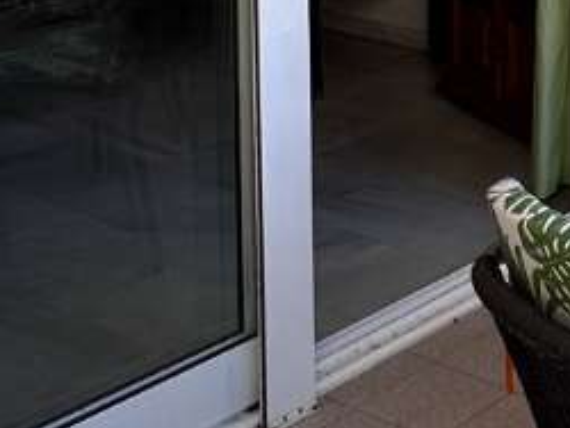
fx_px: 1385
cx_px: 759
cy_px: -186
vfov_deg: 16.3
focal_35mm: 84
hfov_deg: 21.0
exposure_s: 1/228
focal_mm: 2.22
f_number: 2.2
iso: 40
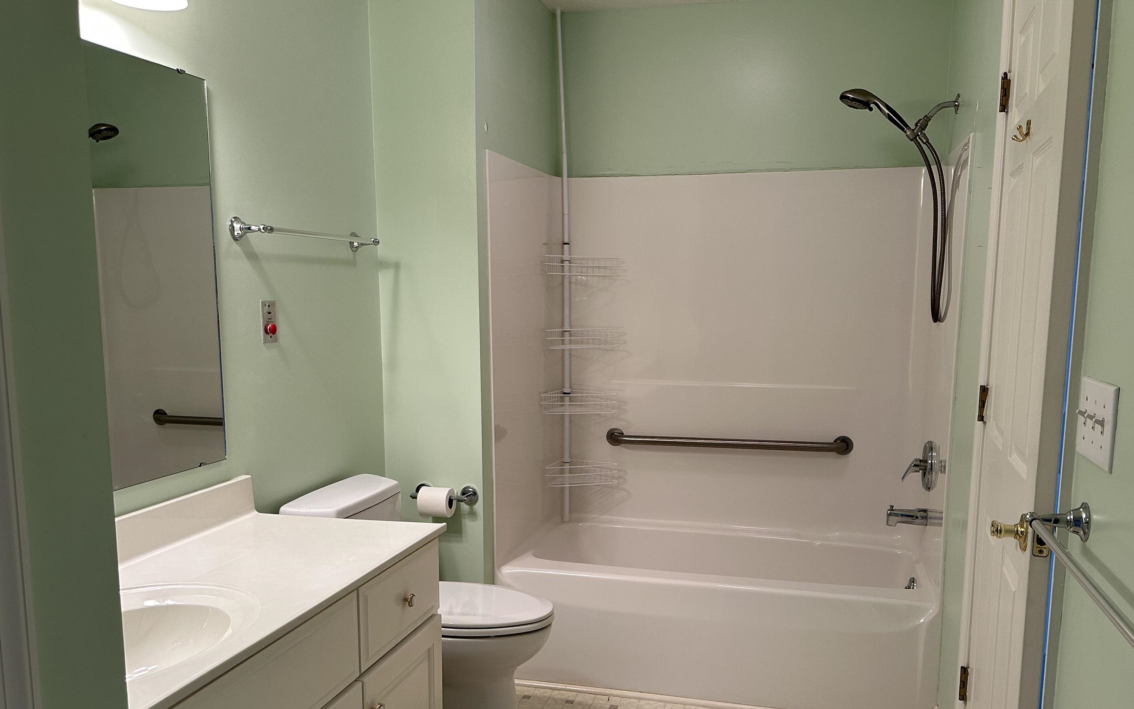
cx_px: 585
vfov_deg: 41.6
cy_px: 427
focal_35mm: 30
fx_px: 927
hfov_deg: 62.9
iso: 160
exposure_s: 1/120
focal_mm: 6.86
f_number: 1.78
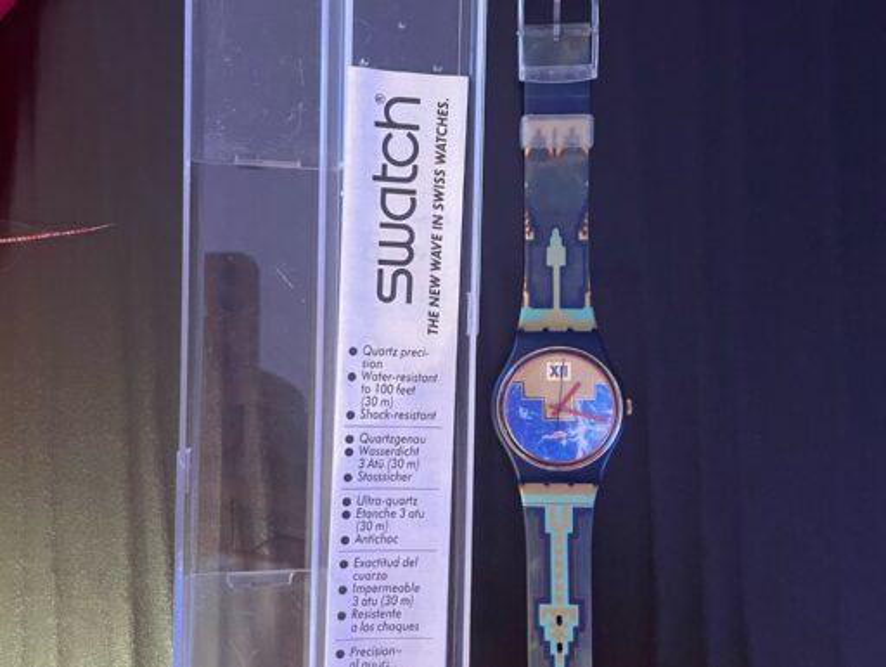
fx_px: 666
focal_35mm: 26
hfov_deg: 67.3
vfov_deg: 53.1
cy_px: 334
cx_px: 443
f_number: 1.6
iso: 640
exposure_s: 1/30
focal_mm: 4.2
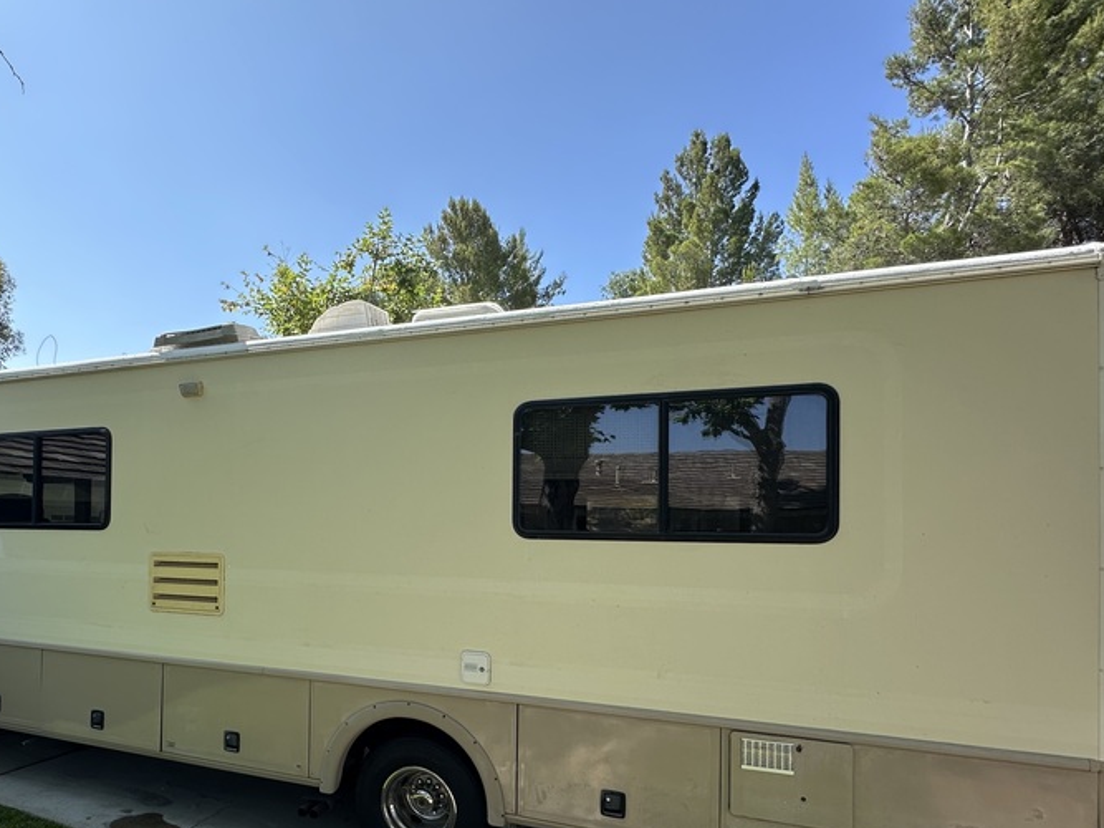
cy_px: 518
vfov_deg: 62.5
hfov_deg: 76.9
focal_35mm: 21
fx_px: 670
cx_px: 382
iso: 40
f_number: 2.2
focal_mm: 2.22
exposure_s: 1/707
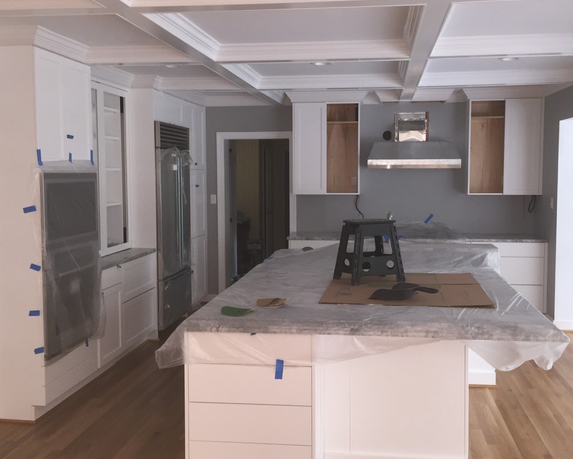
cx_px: 311
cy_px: 223
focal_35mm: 36
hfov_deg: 50.2
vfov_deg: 41.2
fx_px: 611
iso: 64
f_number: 2.2
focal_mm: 4.15
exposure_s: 1/30
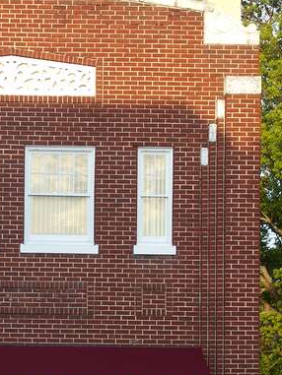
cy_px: 323
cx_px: 0
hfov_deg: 10.0
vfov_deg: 13.3
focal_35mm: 147
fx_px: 1596
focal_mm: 14.7
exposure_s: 1/160
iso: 64
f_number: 3.2
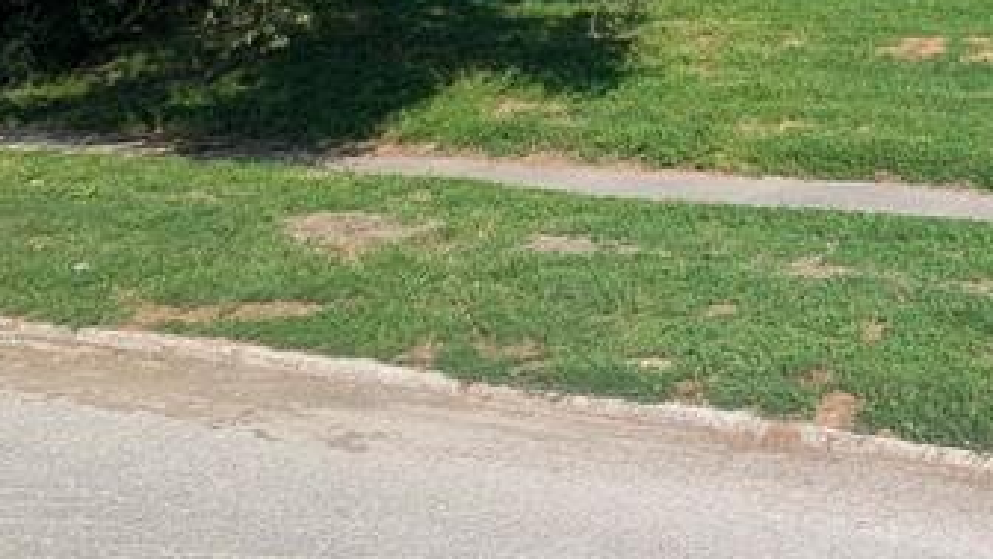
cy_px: -175
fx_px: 1396
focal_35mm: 53
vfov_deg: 20.6
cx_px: 1107
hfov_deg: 33.8
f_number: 2.2
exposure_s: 1/915
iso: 50
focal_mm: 2.35
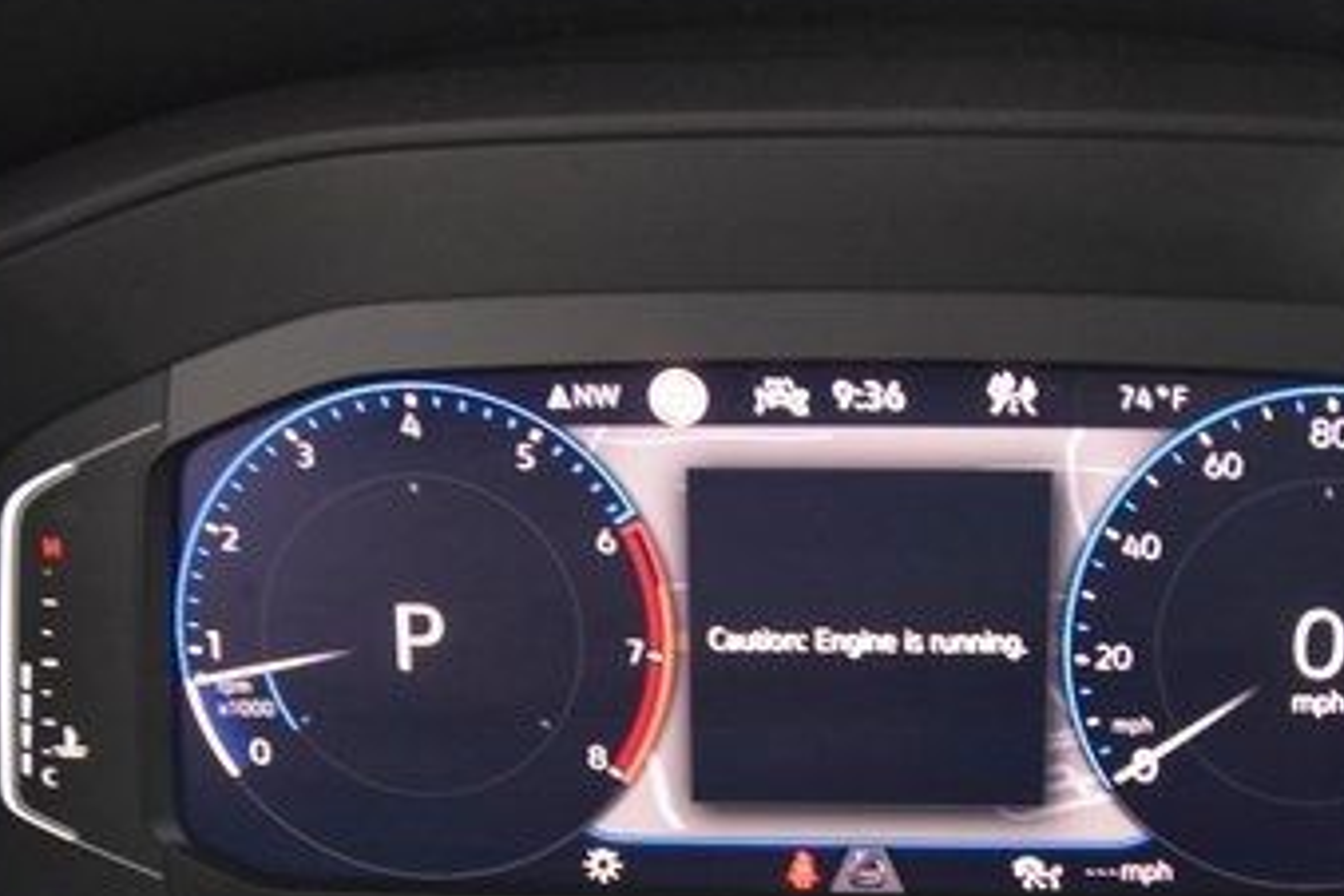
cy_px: 597
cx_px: 833
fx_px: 1904
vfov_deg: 26.3
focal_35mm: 51
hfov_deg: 38.7
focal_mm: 18
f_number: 3.5
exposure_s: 1/15
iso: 3200
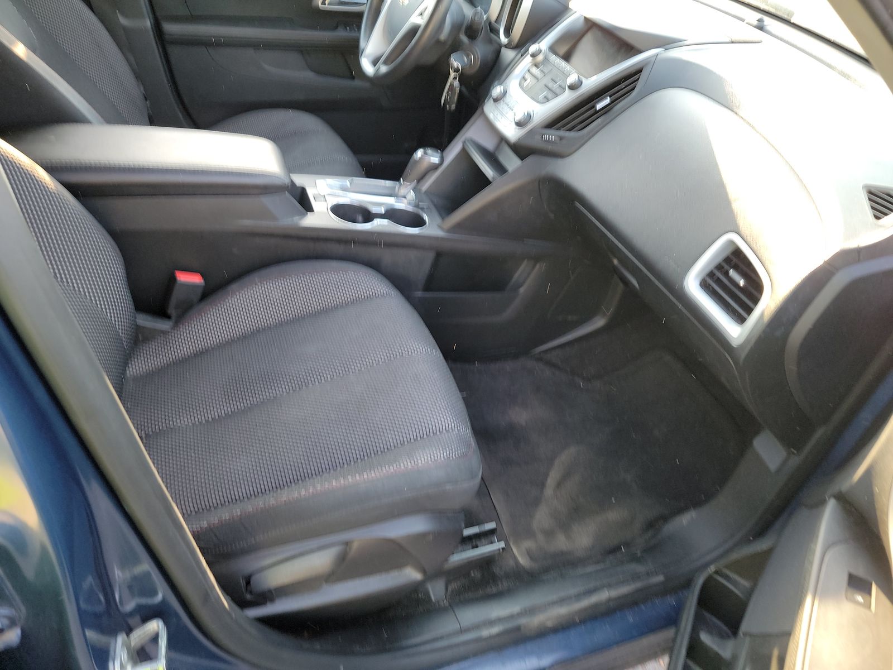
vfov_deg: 56.8
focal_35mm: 24
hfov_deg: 71.6
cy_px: 335
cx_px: 446
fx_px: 619
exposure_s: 1/59
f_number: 1.8
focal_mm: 6.7
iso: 196
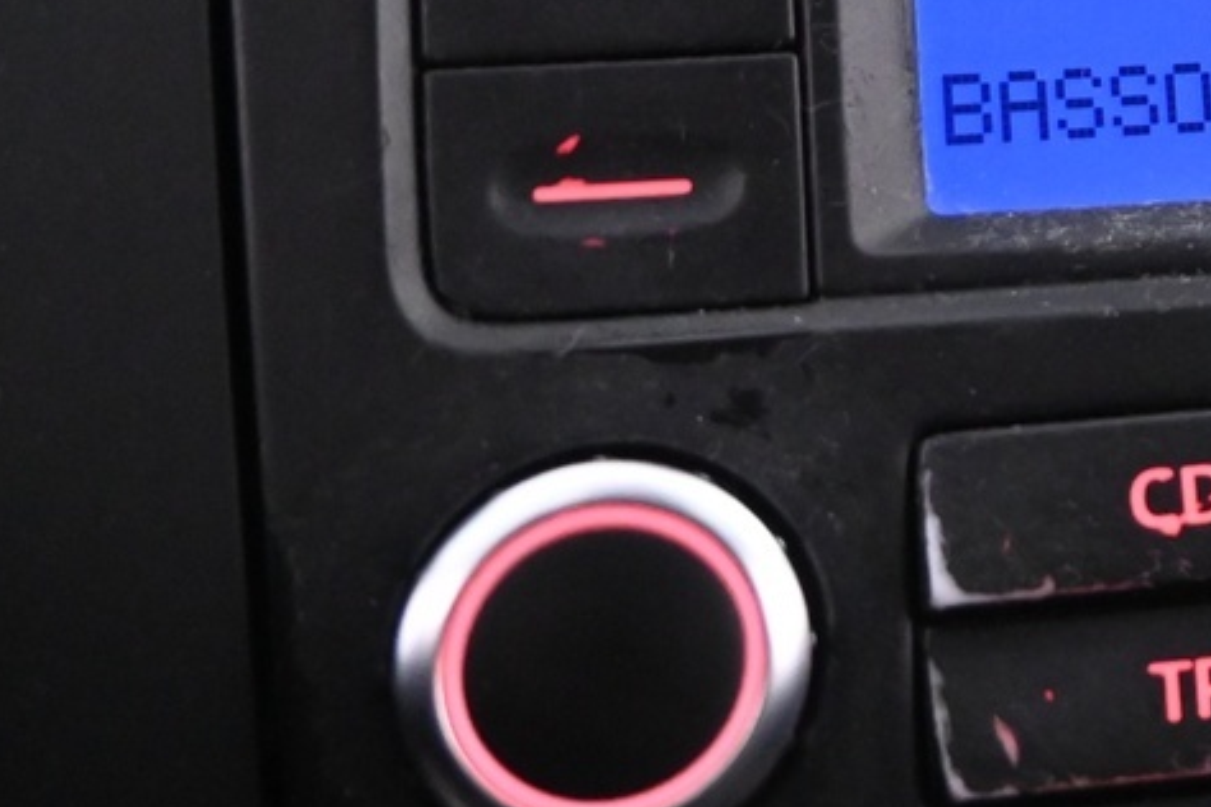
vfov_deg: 16.3
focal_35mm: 82
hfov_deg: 22.4
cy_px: -28
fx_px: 2758
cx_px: 1543
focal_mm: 16
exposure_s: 1/30
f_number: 3.5
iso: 3200
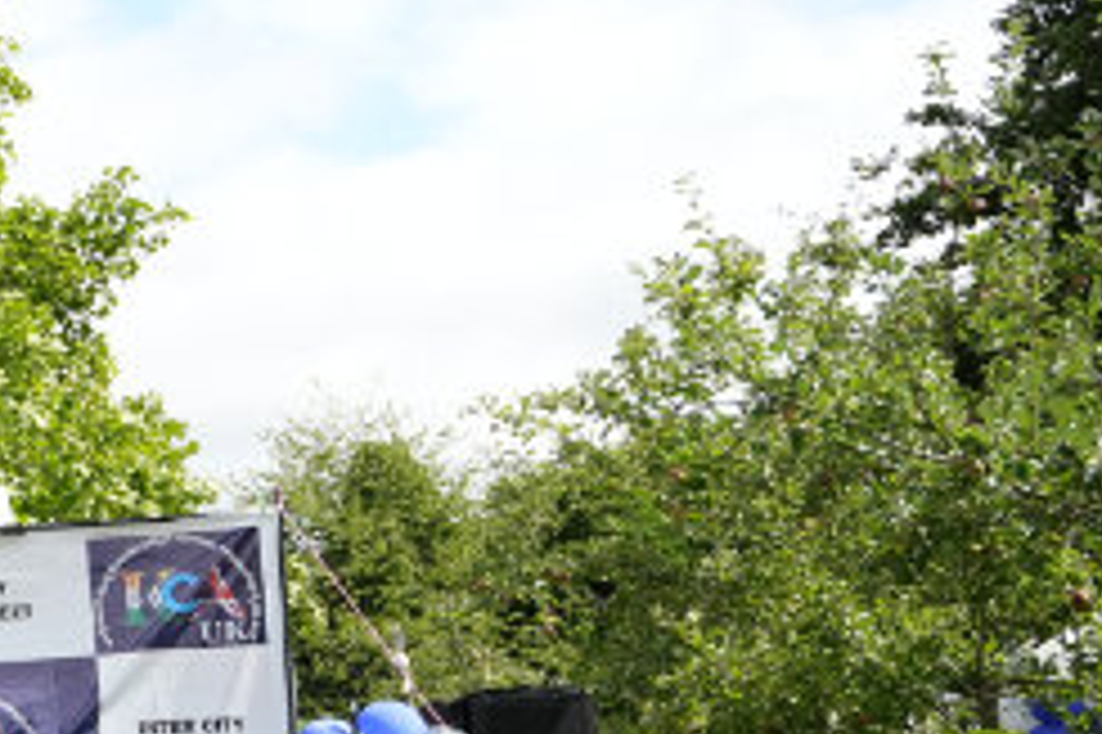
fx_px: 3059
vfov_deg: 13.7
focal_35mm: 100
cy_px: 259
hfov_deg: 17.4
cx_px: -765
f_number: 2.8
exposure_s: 1/4000
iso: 400
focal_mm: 24
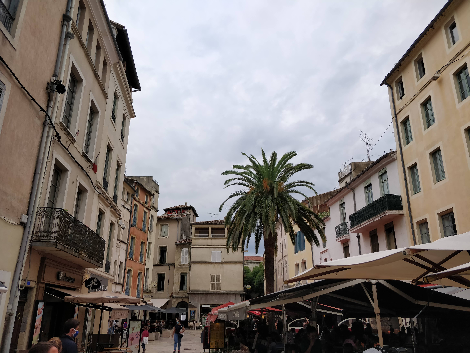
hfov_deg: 71.6
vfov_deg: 56.8
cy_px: 176
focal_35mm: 24
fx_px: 326
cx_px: 235
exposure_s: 1/3384
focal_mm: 4.1
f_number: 1.7
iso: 200
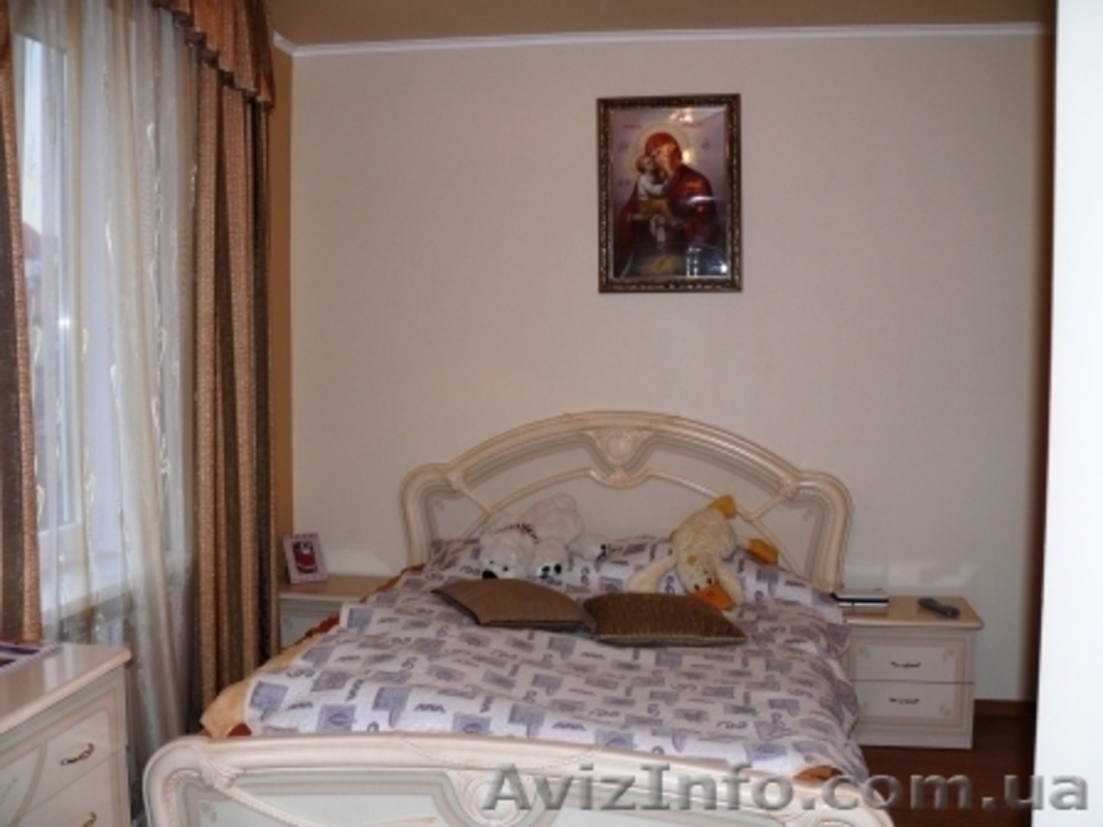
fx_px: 1115
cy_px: 414
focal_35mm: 35
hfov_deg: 52.6
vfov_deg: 40.7
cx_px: 552
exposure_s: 1/30
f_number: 2.8
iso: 100
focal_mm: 7.4
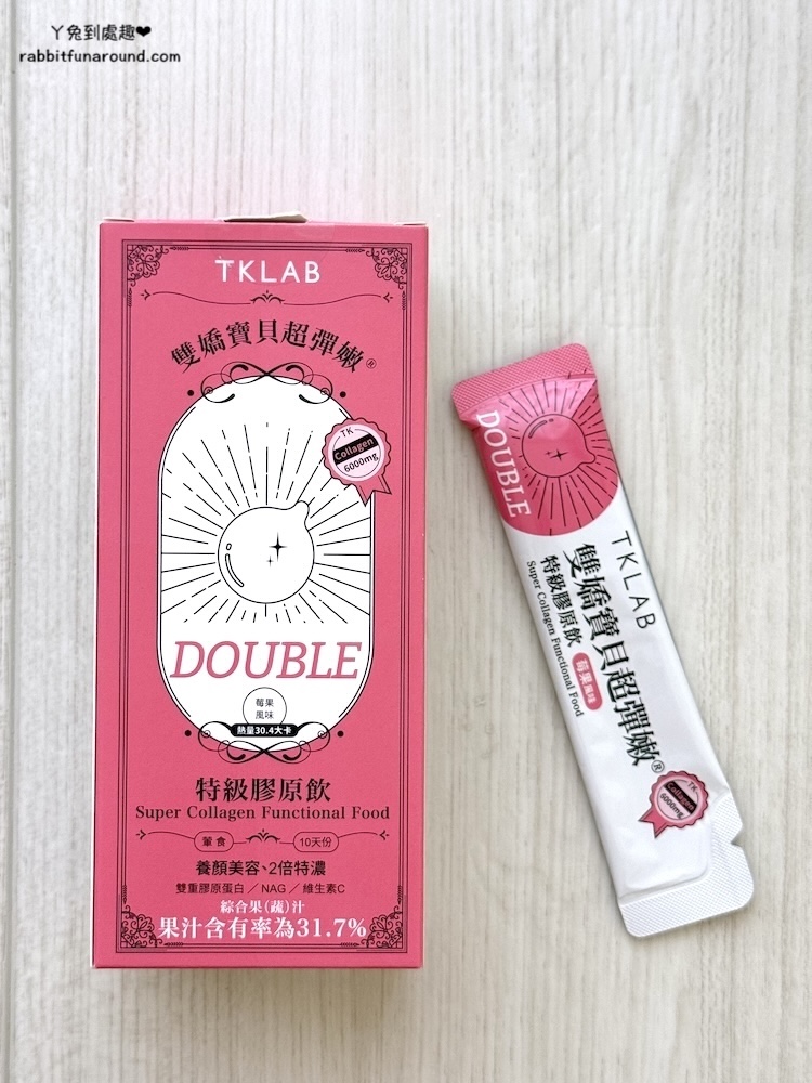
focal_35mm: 48
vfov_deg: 39.7
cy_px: 542
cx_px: 406
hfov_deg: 30.3
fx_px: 1501
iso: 250
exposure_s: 1/60
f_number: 1.78
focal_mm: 6.76
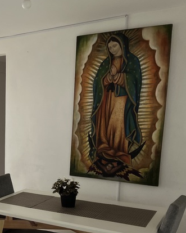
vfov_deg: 37.5
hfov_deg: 27.3
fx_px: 337
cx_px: -34
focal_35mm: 49
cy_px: 162
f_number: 1.6
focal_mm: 5.1
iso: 100
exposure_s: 1/121
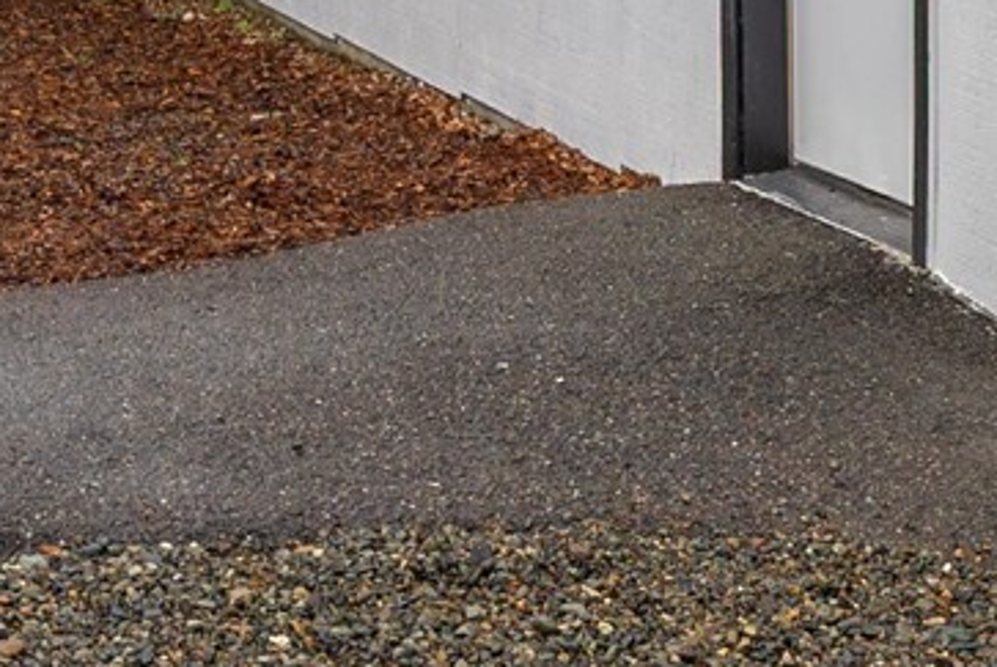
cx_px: 1611
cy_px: -368
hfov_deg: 16.2
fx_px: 3105
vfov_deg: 11.7
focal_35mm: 112
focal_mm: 24
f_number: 7.1
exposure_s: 1/30
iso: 80
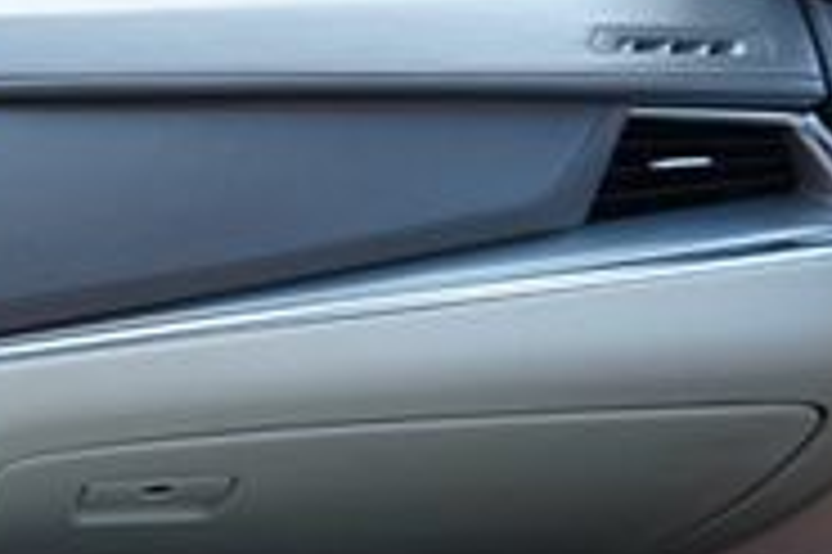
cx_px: -495
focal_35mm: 83
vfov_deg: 16.4
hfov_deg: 20.2
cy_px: 176
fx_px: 1916
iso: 125
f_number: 4
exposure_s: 1/60
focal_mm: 16
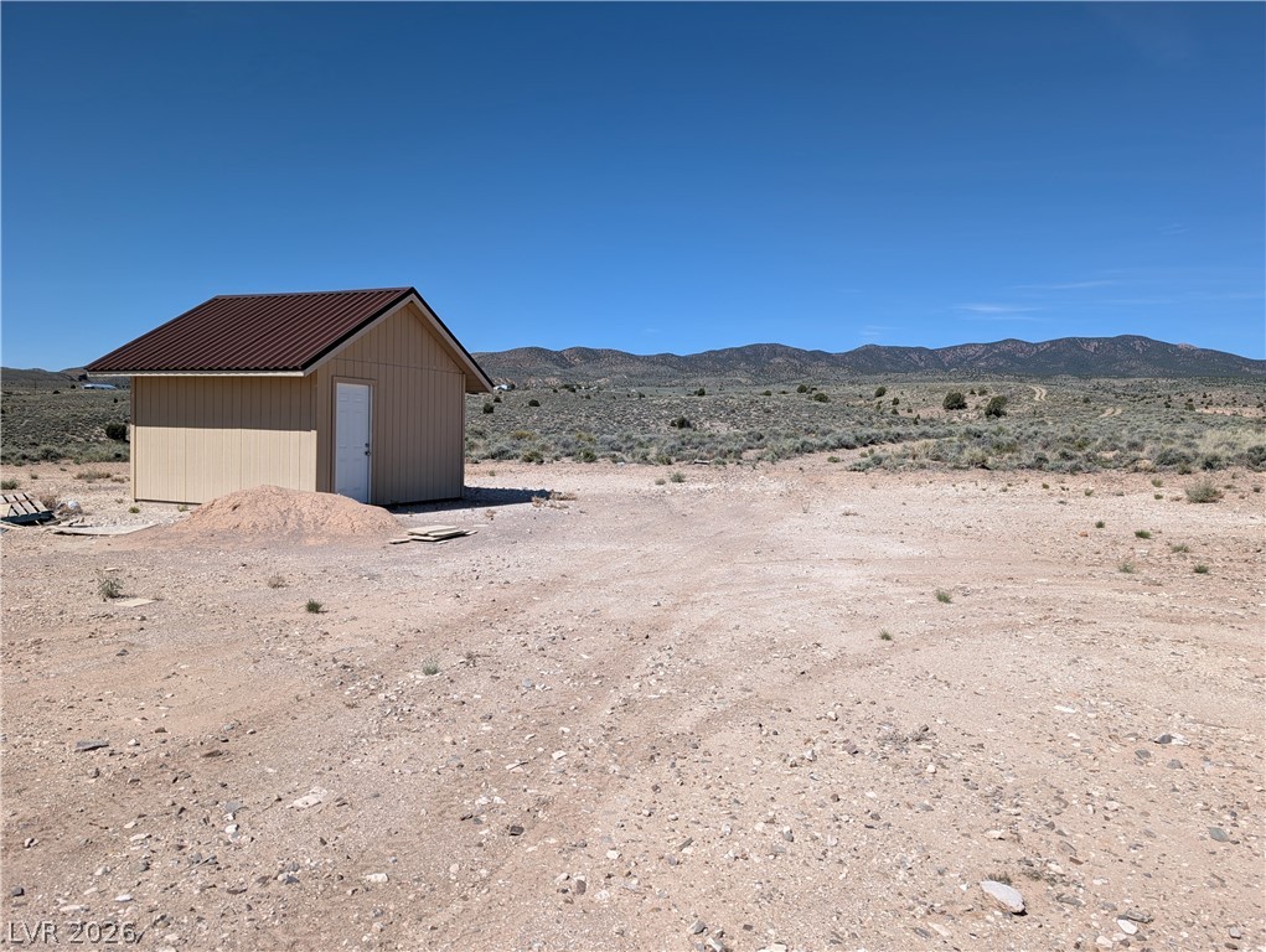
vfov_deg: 56.9
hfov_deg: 71.5
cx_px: 633
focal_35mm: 24
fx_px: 879
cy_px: 476
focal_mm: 6.9
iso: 27
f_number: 1.68
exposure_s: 1/1783
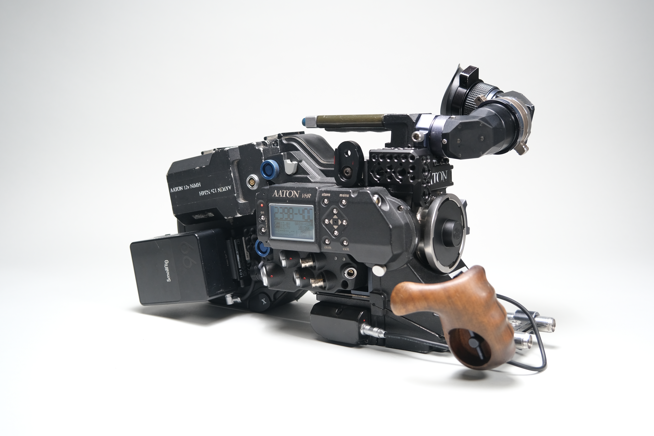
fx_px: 745
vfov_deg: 32.6
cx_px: 327
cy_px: 218
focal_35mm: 41
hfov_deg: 47.4
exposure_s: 1/200
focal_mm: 27.5
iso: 640
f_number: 4
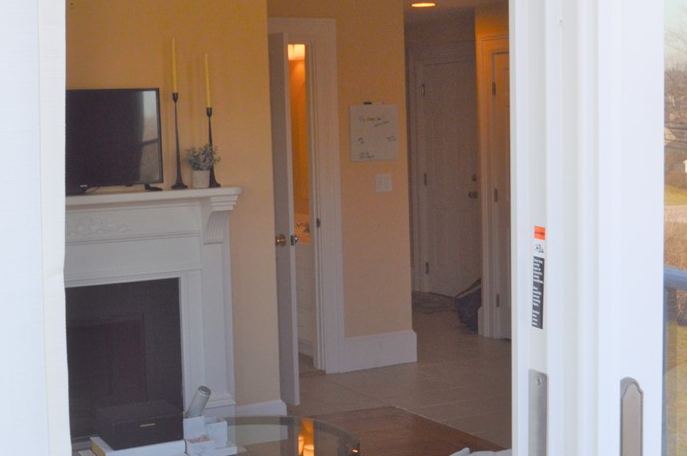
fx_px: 1086
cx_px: 316
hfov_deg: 35.1
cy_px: 223
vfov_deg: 23.7
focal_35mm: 57
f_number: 10
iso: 400
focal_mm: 24
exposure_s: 1/200
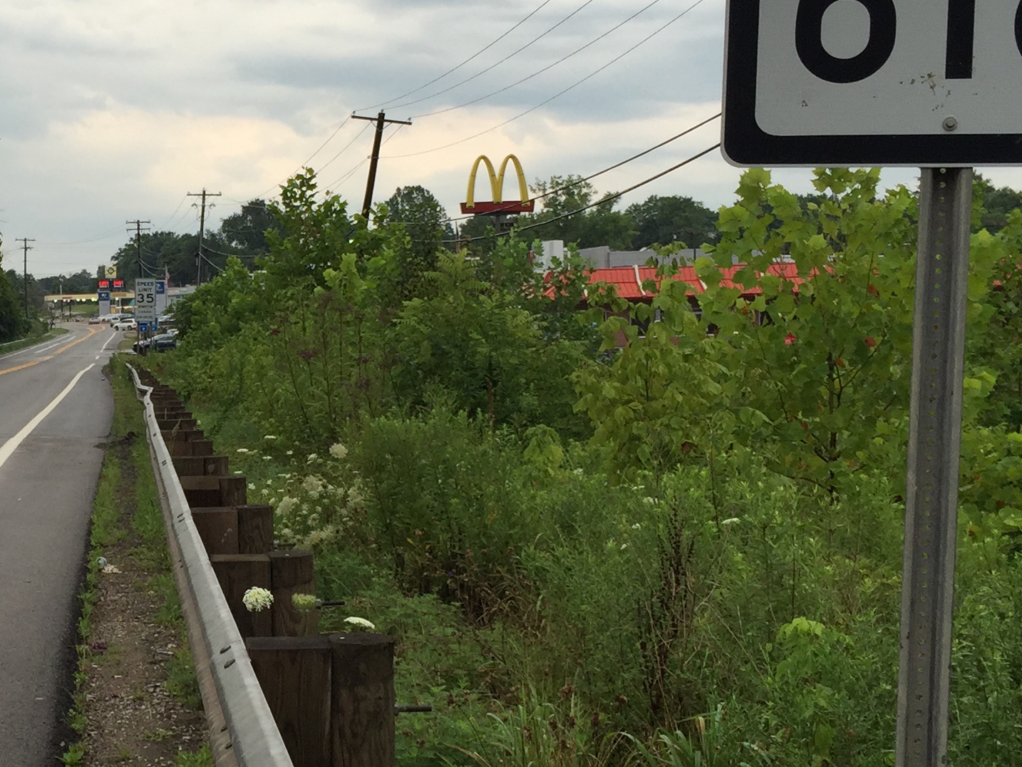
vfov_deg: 22.3
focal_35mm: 66
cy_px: 413
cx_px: 104
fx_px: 1949
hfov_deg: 28.3
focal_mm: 4.15
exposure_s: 1/209
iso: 32
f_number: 2.2
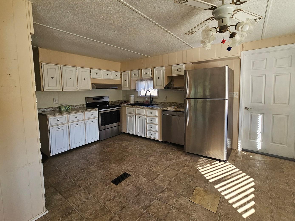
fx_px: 128
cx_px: 146
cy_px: 99
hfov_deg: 98.2
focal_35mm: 15
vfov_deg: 81.5
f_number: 2.2
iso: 100
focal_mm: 2.2
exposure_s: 1/207
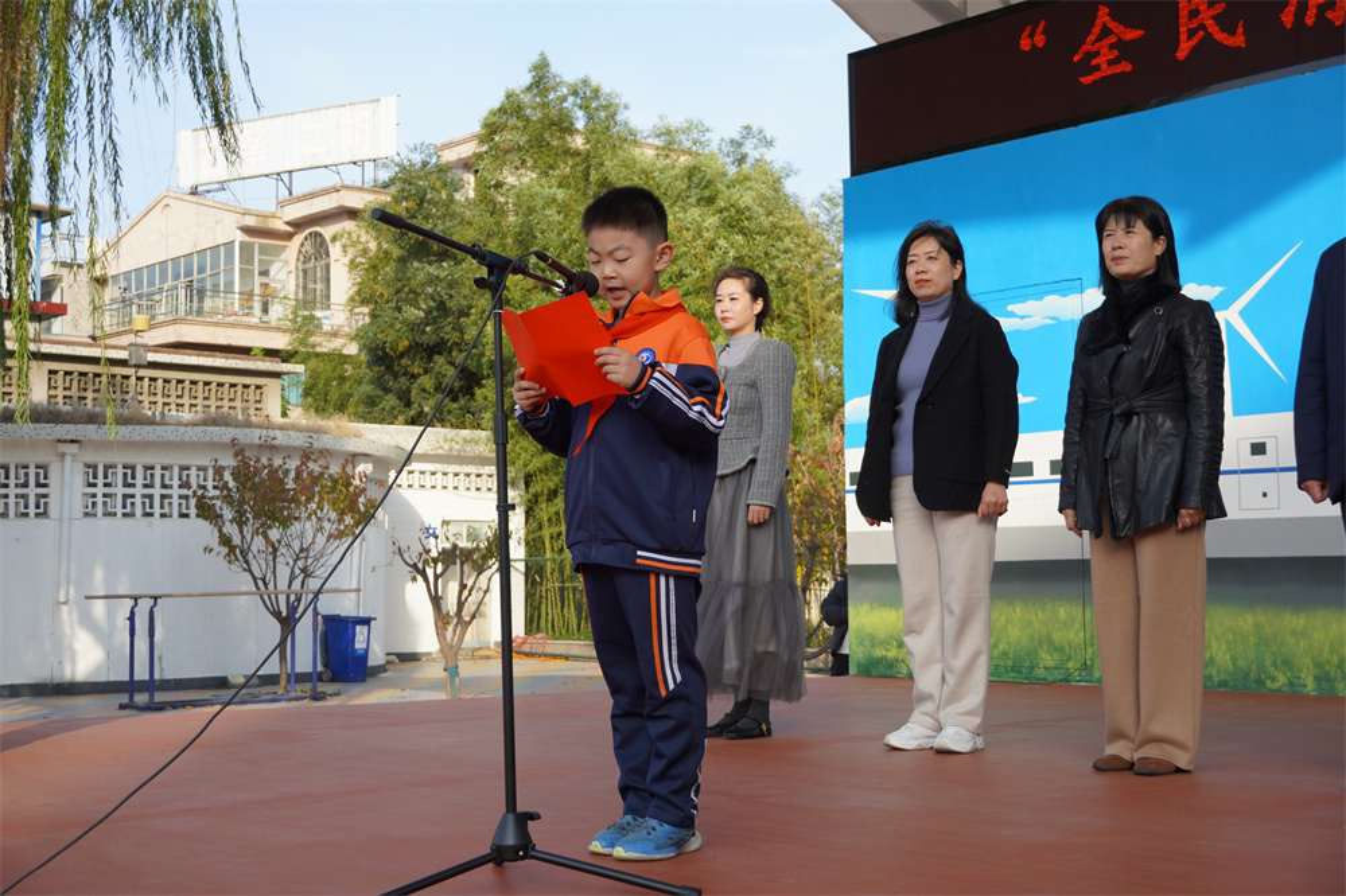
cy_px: 448
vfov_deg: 27.2
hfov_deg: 40.0
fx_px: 1850
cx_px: 673
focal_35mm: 50
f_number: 4.5
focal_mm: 33
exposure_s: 1/250
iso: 100
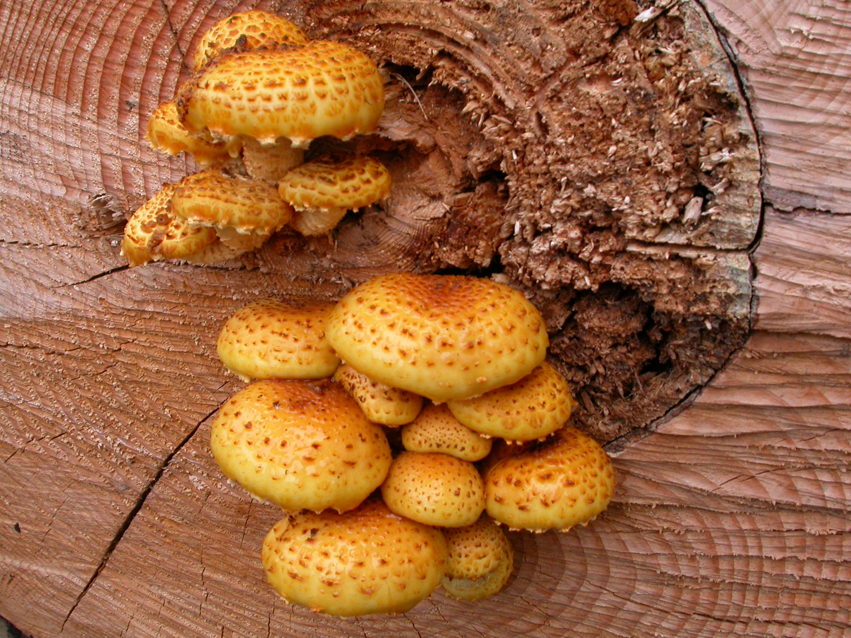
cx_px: 426
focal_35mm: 45
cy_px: 319
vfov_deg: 32.2
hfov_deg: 42.1
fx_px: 1106
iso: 100
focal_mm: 9.3
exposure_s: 1/75.9
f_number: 5.6
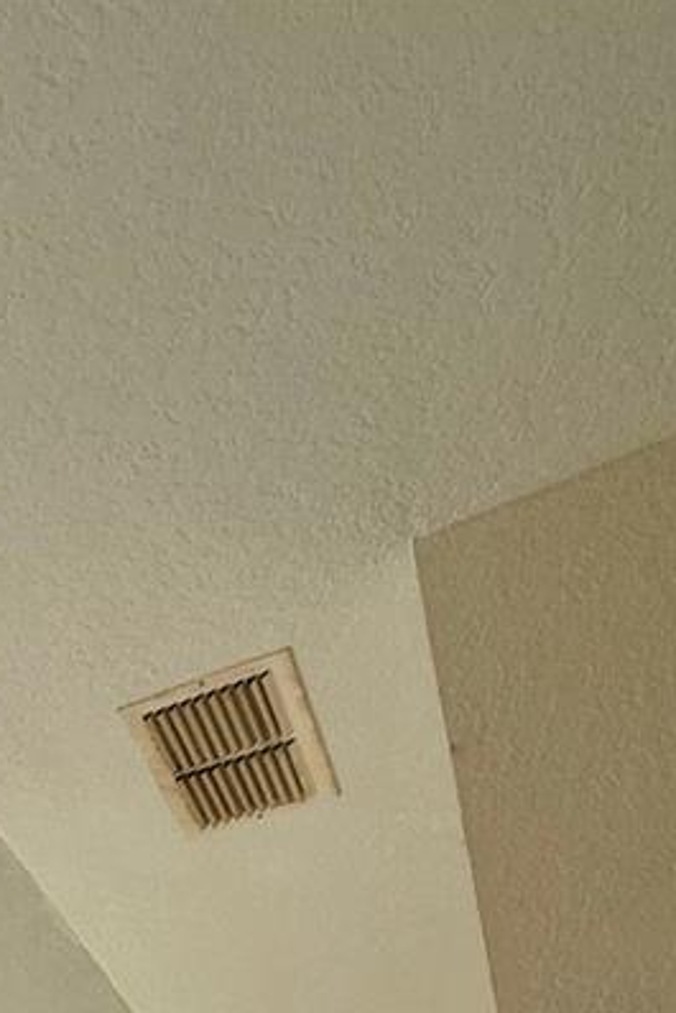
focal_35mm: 44
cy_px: 1523
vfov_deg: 28.5
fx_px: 1238
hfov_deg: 22.5
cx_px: -436
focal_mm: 2.22
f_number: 2.2
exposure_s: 1/104
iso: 64
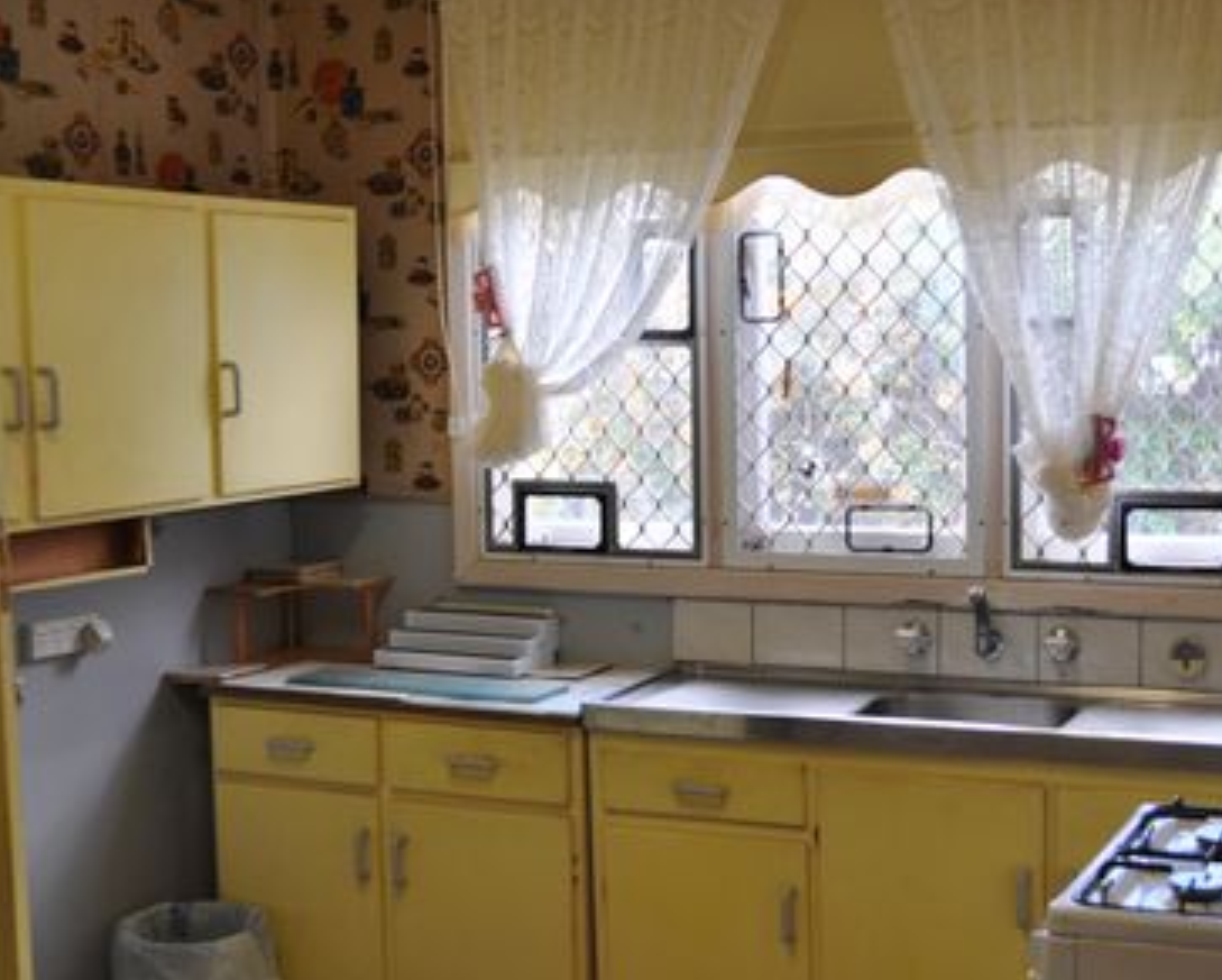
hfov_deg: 36.5
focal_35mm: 51
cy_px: 514
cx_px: 731
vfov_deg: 29.7
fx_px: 1846
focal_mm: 28
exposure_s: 1/60
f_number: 4.5
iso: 400
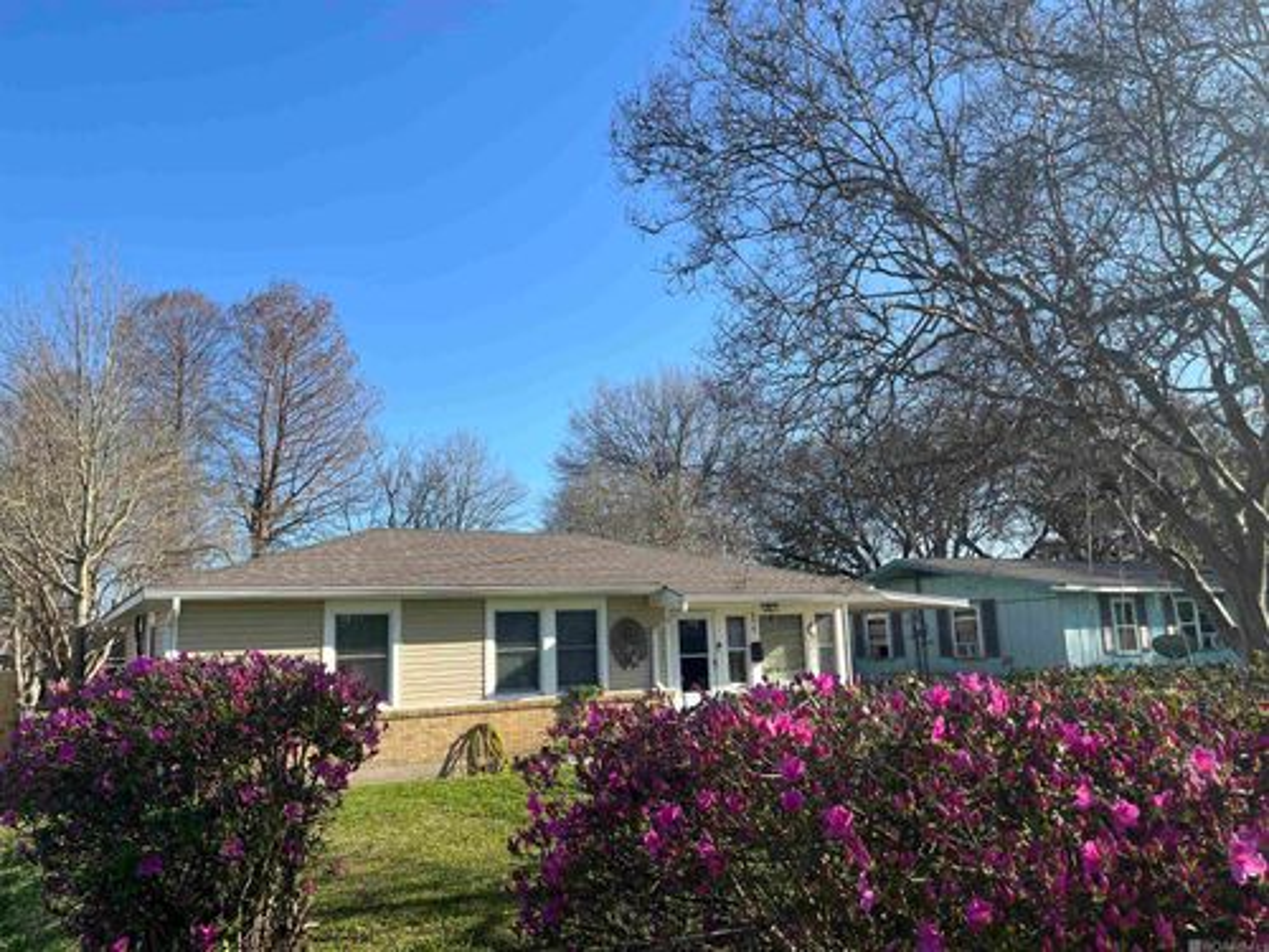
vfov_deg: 53.1
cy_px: 476
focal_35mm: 26
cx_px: 634
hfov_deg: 67.3
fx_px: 953
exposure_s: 1/2101
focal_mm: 5.1
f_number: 1.6
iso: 50
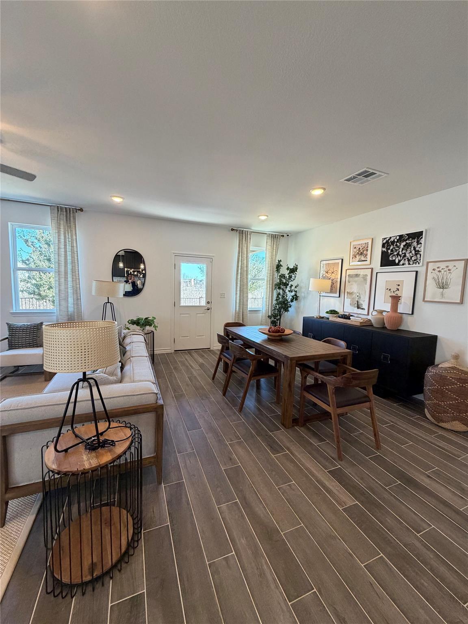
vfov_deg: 102.1
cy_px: 312
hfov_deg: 85.7
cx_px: 234
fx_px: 252
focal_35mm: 14
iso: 250
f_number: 2.2
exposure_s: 1/120
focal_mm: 2.22
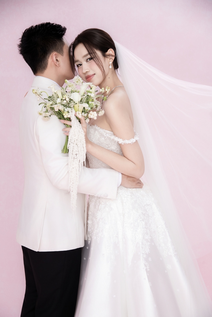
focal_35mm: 75
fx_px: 662
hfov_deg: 18.2
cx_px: 106
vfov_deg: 27.0
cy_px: 158
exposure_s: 1/125
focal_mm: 75
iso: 640
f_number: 6.3
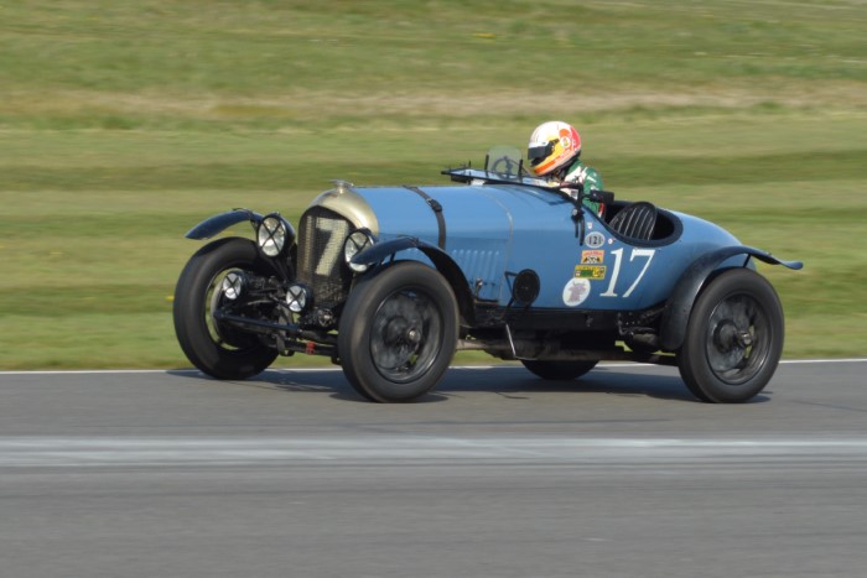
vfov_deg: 9.2
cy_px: 289
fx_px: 3613
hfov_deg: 13.7
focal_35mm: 150
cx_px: 434
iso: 400
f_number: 13
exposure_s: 1/320
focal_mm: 100
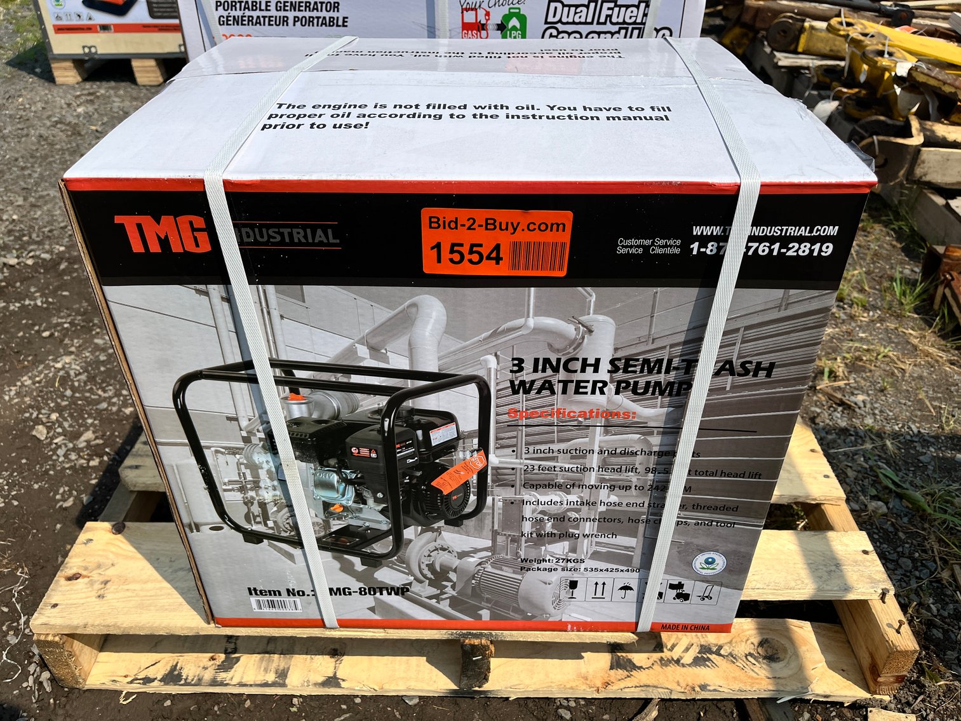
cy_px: 360
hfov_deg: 67.3
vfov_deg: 53.1
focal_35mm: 26
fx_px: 722
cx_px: 480
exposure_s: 1/5848
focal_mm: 5.1
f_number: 1.6
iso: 50
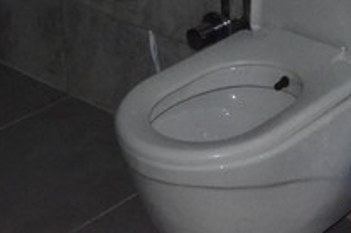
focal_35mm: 92
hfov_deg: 20.0
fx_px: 896
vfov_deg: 13.6
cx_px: 481
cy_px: -157
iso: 6400
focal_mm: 18
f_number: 8
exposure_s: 1/200
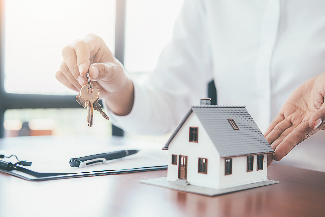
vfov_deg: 25.5
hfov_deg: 37.5
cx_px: 162
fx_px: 478
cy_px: 108
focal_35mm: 53
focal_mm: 35
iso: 160
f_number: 2
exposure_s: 1/250
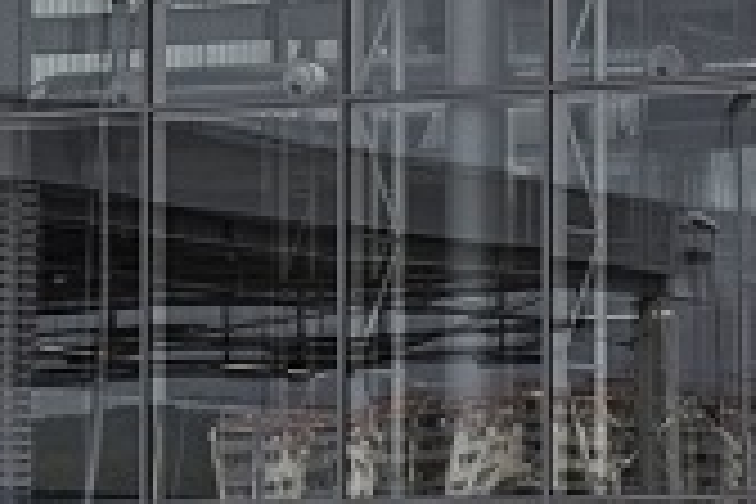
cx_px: 400
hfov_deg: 7.5
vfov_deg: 5.0
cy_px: 457
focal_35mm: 274
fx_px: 5754
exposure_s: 1/125
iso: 100
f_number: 8
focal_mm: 45
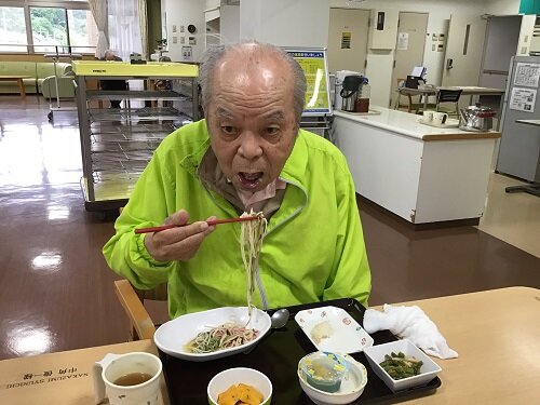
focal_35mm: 31
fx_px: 484
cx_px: 270
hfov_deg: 58.4
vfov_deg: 45.4
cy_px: 202
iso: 32
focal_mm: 3.3
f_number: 2.4
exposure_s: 1/30
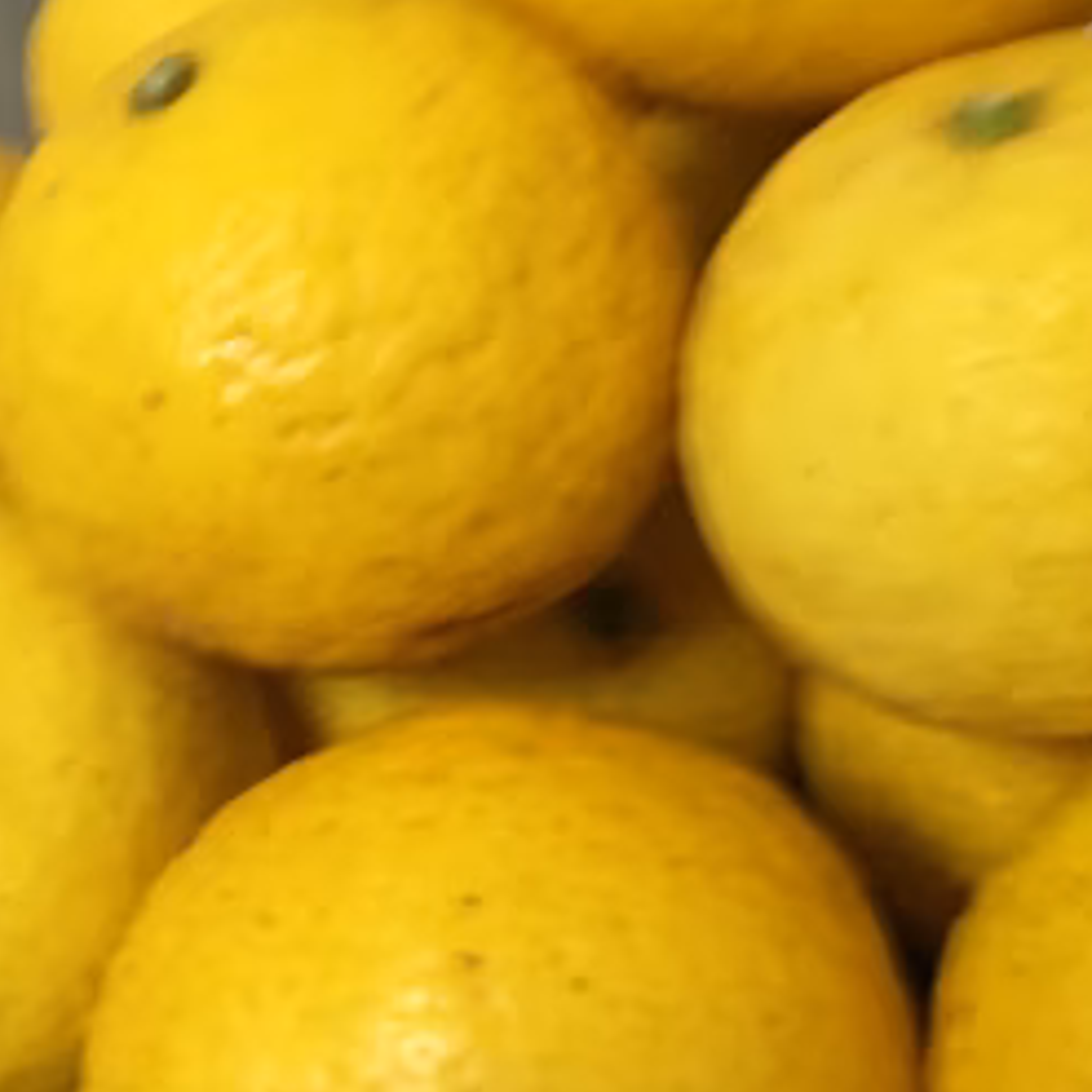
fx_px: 2962
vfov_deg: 20.7
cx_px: 924
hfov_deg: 20.6
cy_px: 270
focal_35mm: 83
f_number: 2.2
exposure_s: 1/17
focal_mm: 4.15
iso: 200
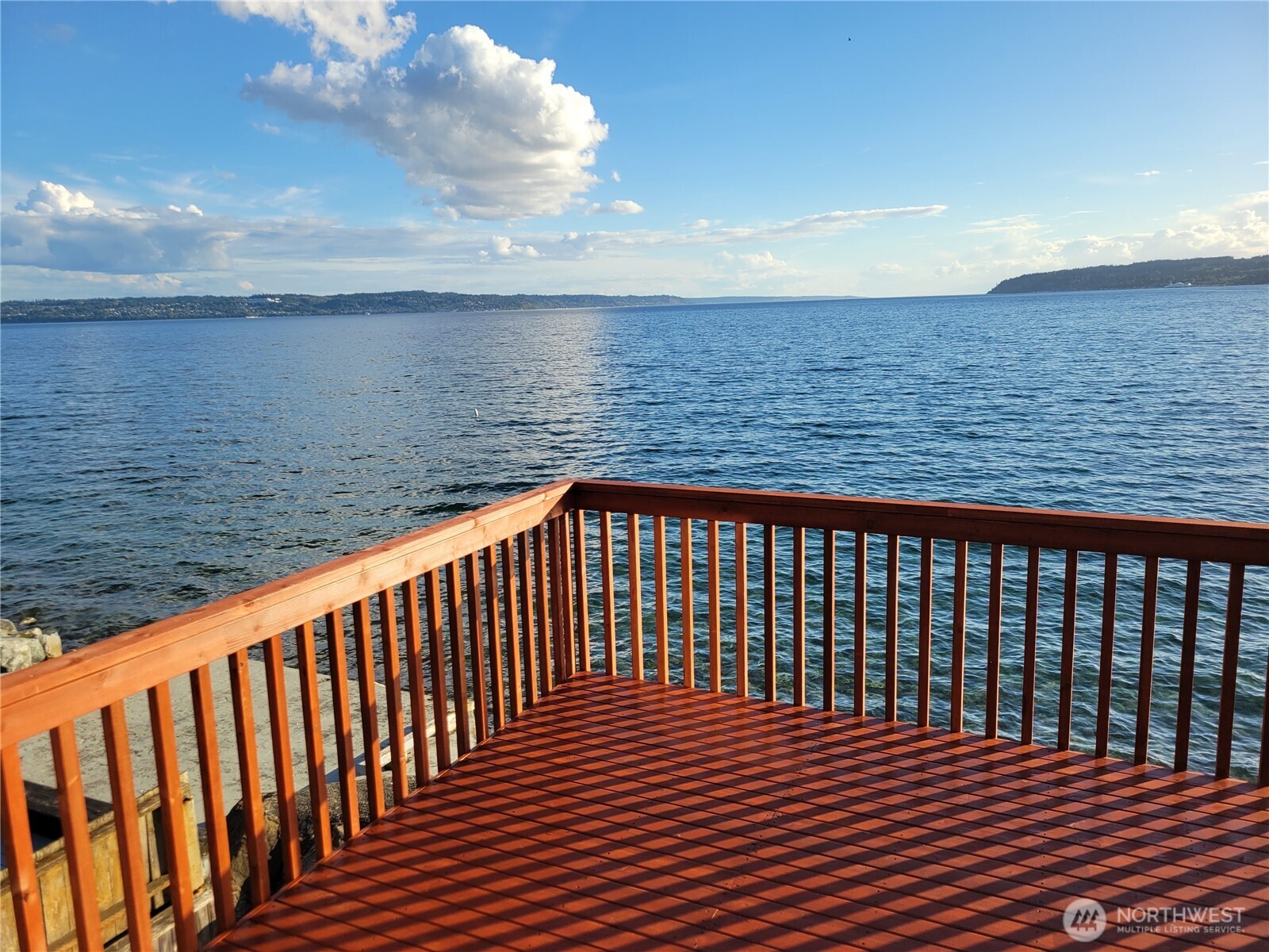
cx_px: 634
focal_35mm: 26
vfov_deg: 53.1
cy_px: 476
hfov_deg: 67.3
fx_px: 953
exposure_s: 1/1709
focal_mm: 5.4
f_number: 1.8
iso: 40
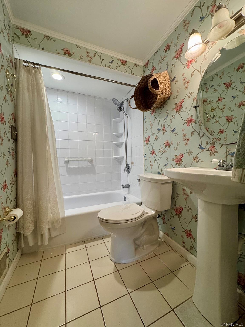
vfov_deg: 102.1
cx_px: 122
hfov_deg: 85.7
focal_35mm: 14
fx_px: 132
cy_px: 164
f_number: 2.2
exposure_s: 1/120
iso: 200
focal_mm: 2.22
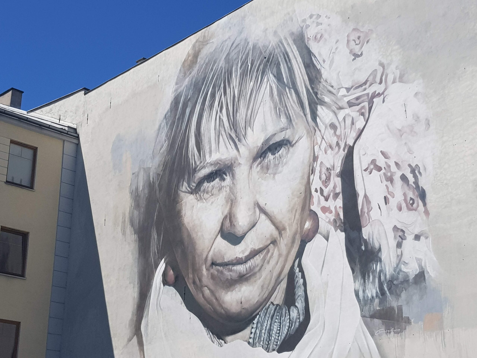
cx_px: 238
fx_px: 358
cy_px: 179
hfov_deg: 67.3
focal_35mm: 26
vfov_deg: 53.1
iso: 40
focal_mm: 4.2
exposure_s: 1/3592
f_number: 1.7
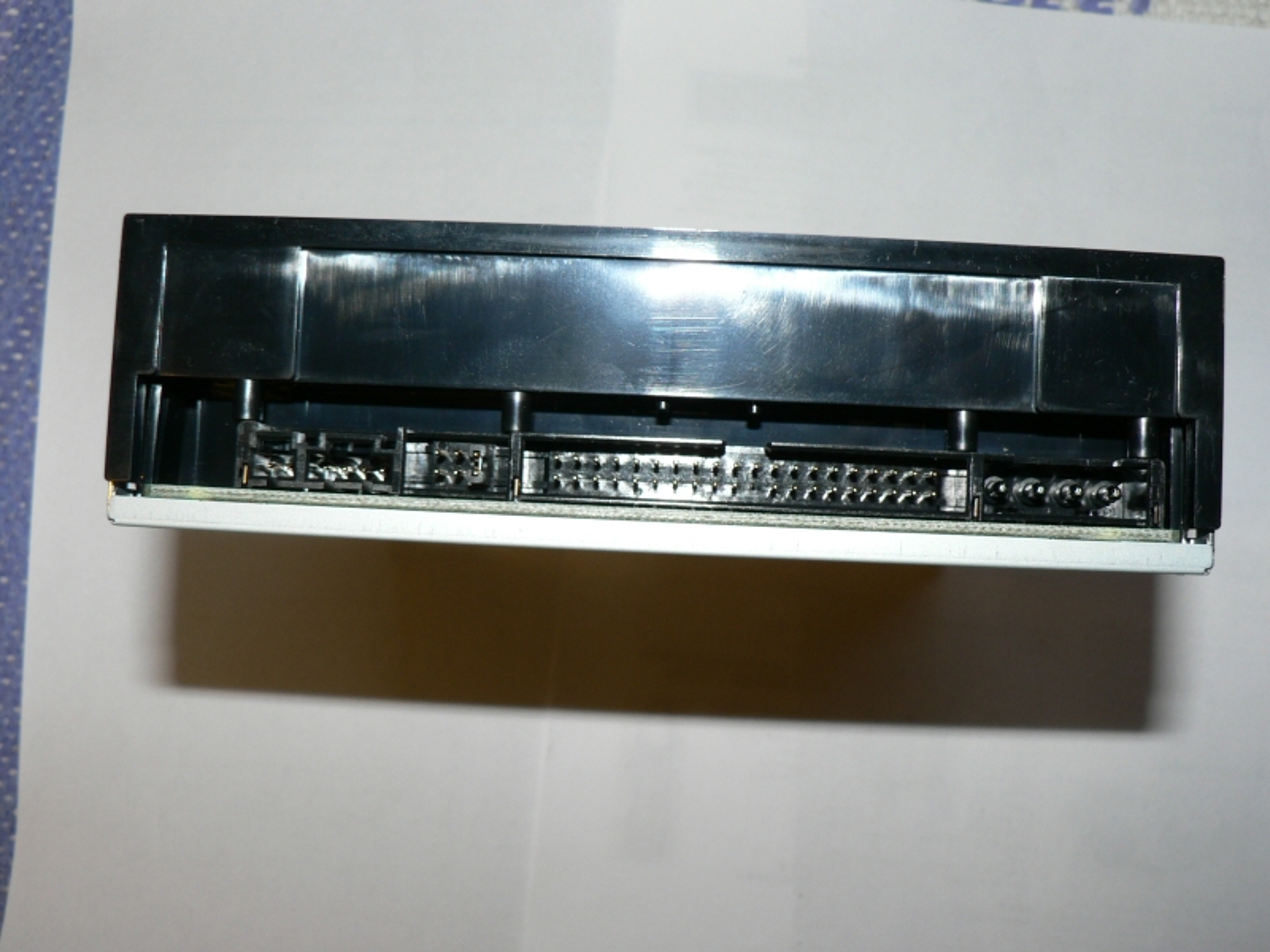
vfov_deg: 39.7
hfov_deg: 51.4
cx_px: 635
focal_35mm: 36
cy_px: 476
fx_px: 1321
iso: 80
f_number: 4
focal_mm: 6
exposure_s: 1/60
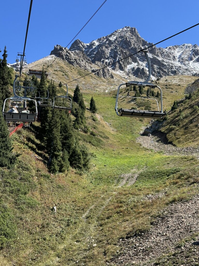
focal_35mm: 48
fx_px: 368
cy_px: 133
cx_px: 100
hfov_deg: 30.3
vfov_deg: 39.7
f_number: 1.78
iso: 64
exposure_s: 1/1751
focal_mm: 6.86
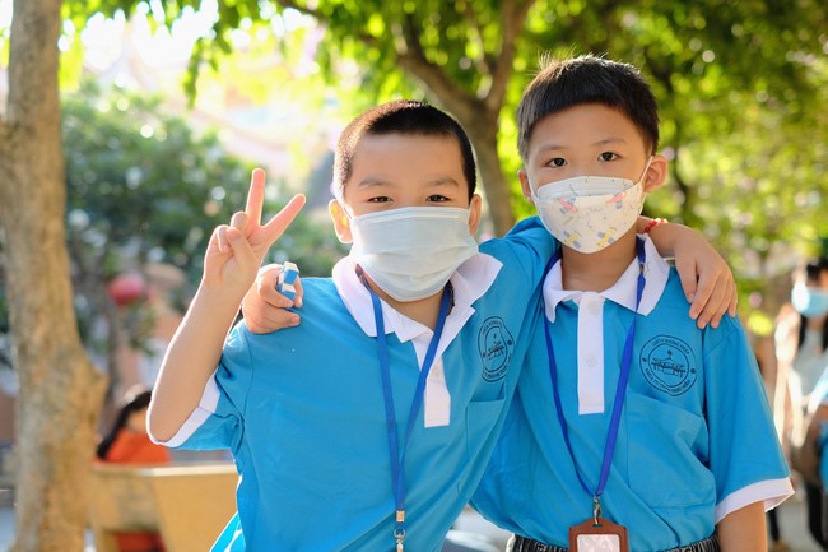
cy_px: 276
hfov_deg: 37.5
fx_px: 1219
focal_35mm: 53
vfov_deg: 25.5
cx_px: 414
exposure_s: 1/1000
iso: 1000
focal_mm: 35
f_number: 2.2
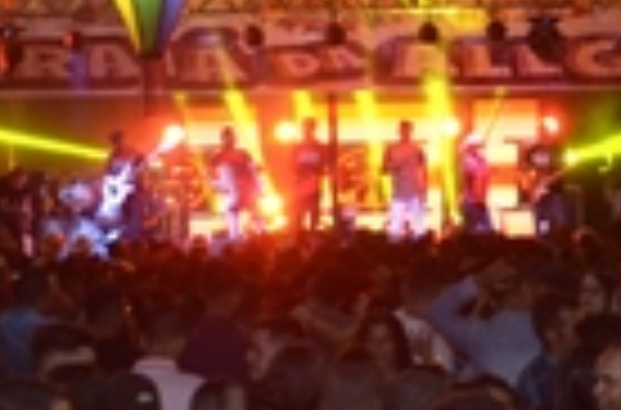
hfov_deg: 13.0
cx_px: 562
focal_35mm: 157
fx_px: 2699
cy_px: 374
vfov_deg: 8.6
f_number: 3.5
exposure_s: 1/60
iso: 720
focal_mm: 18
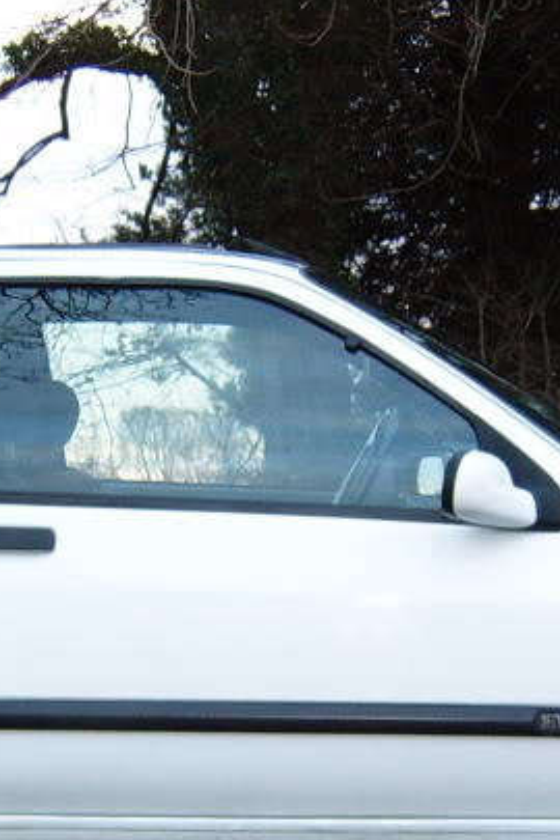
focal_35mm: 100
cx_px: 232
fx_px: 2333
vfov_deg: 20.1
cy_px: 707
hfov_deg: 13.7
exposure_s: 1/45
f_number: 2.8
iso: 141
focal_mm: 5.8
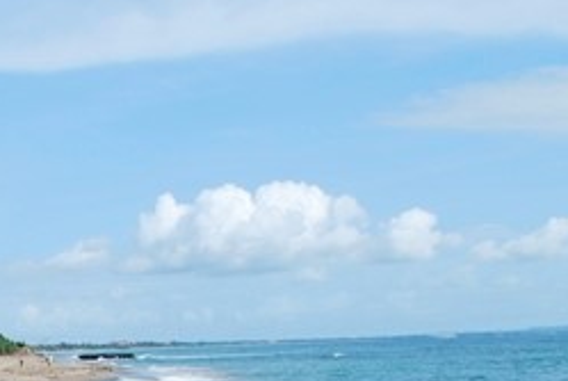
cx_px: 111
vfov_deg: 16.2
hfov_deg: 24.3
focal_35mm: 82
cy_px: 427
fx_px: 1296
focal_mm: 20
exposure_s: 1/320
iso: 100
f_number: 9
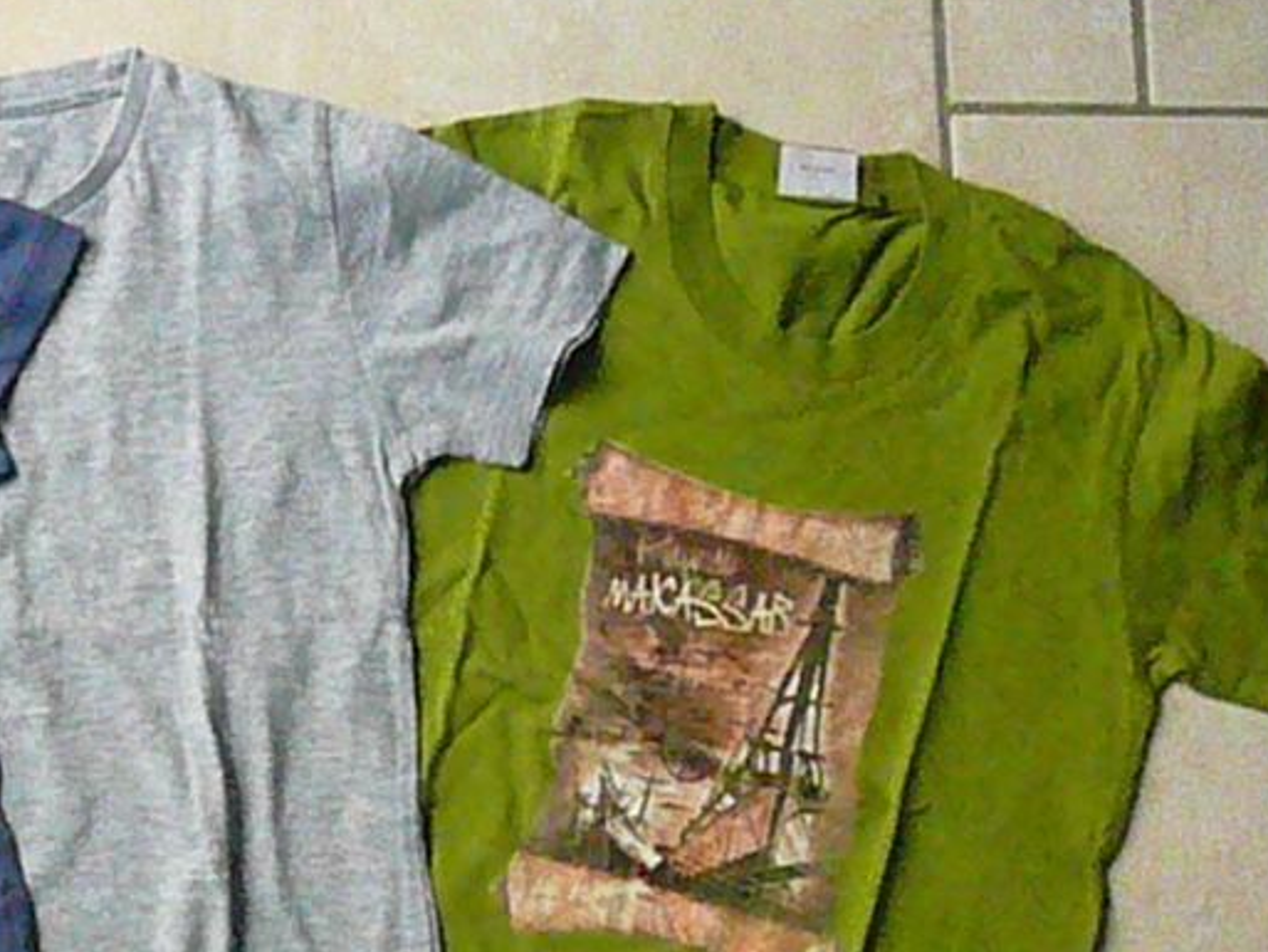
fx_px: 2785
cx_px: 163
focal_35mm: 76
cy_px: 774
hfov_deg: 25.0
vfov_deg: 19.2
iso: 3200
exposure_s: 1/500
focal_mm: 6.4
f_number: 9
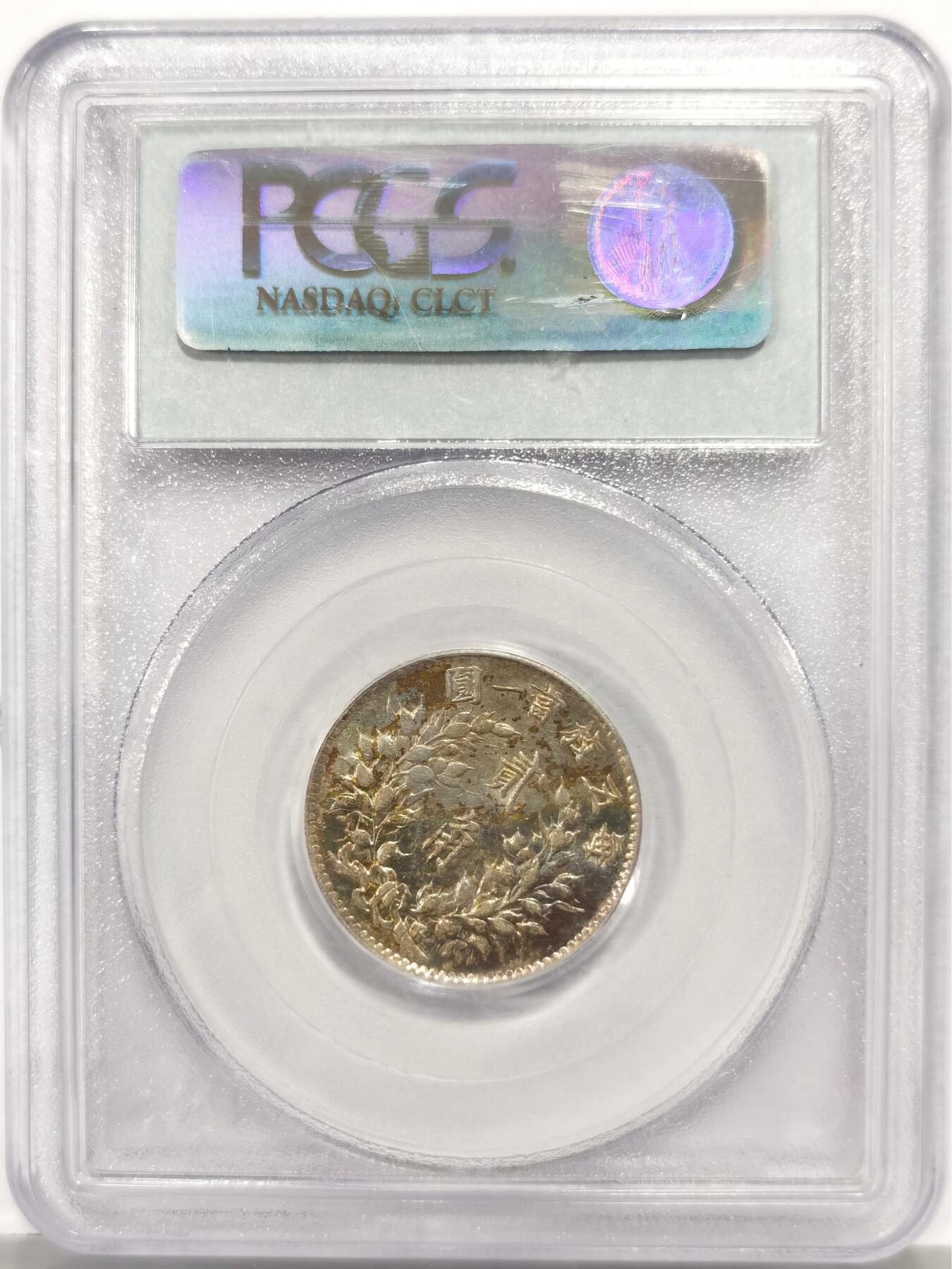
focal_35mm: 54
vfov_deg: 35.5
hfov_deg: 27.0
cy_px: 634
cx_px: 476
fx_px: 1980
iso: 160
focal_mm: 5.56
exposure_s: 1/100
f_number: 16
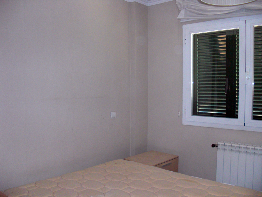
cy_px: 98
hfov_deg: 51.4
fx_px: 272
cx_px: 131
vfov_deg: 39.7
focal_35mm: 36
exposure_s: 1/60
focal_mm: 6.3
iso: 200
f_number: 2.8
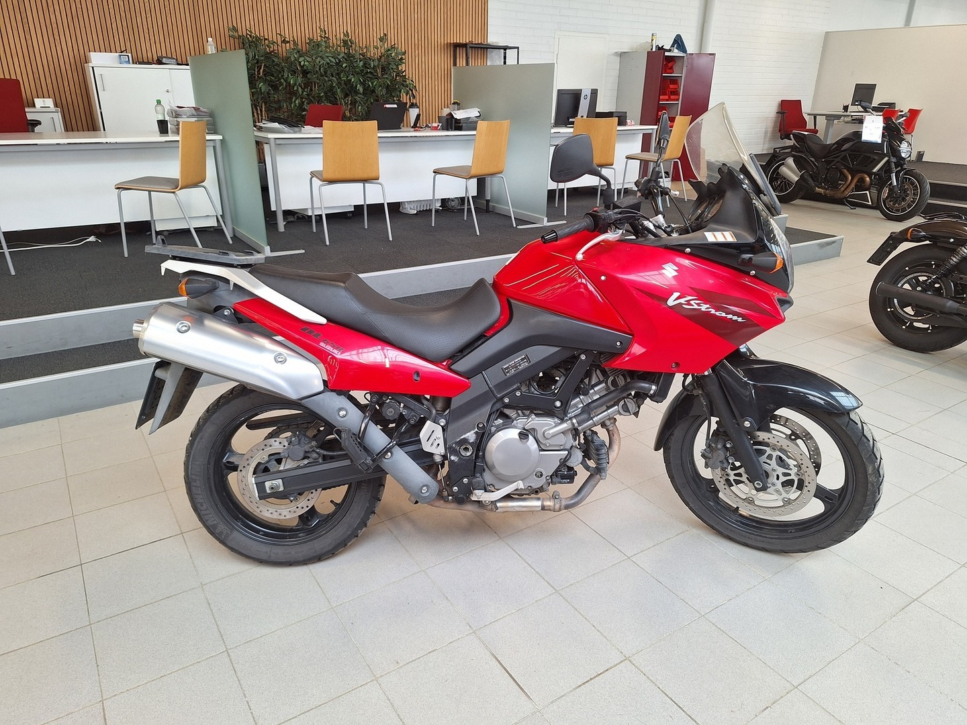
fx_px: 643
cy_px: 362
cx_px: 484
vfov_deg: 58.9
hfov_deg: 73.9
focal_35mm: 23
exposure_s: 1/60
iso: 80
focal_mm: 5.54
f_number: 1.8
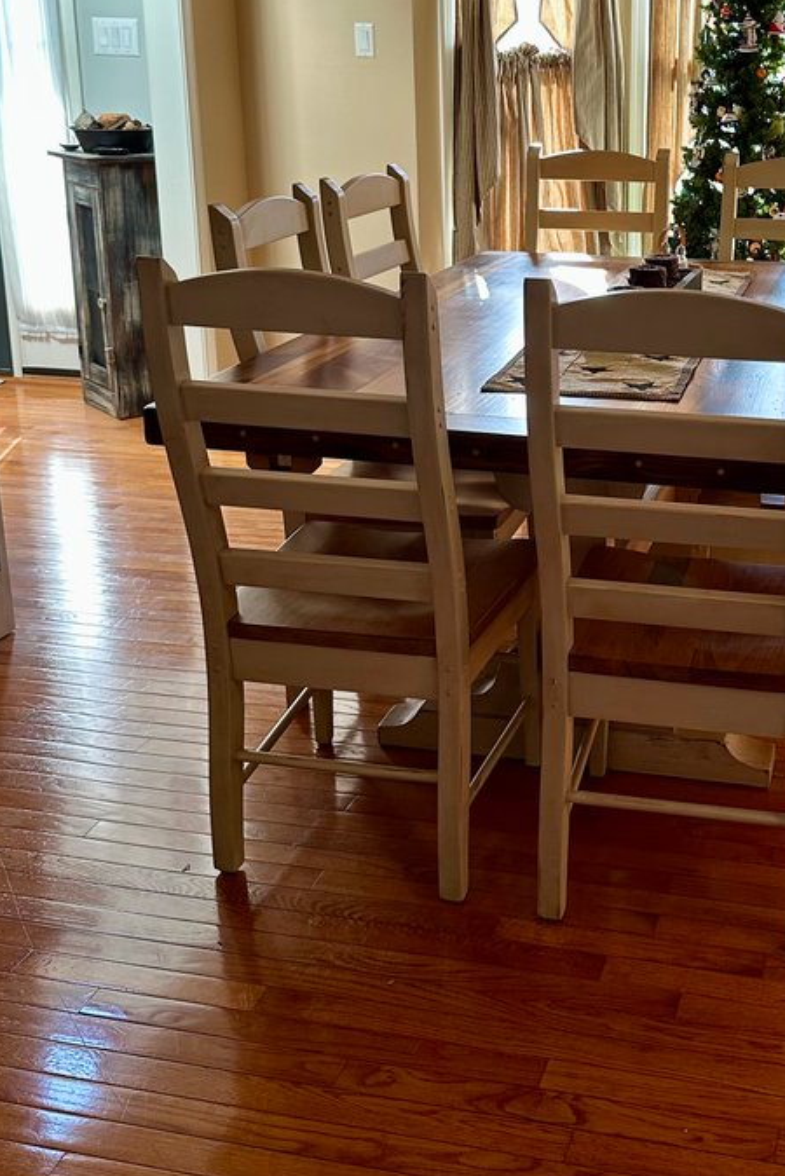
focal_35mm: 42
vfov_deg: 45.9
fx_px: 1372
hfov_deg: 31.2
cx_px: 620
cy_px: 425
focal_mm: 6.86
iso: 160
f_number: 1.78
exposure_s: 1/121
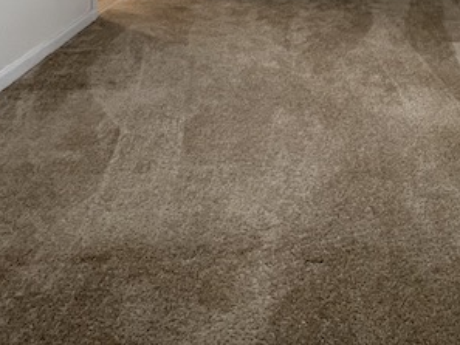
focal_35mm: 35
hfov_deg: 50.1
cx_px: 355
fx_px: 465
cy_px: -116
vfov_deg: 30.8
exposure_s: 1/60
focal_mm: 1.57
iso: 400
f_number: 1.8
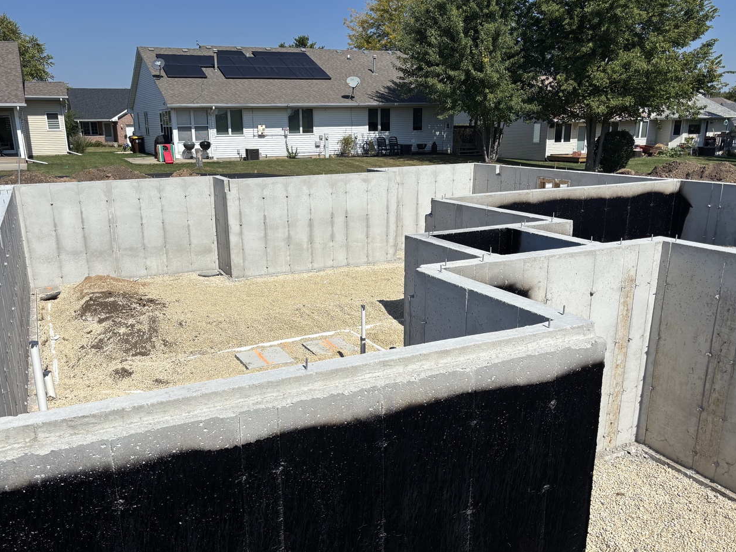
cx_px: 338
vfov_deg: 46.7
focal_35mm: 30
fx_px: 638
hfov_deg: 59.9
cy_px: 304
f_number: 1.6
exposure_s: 1/6711
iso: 50
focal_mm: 5.96
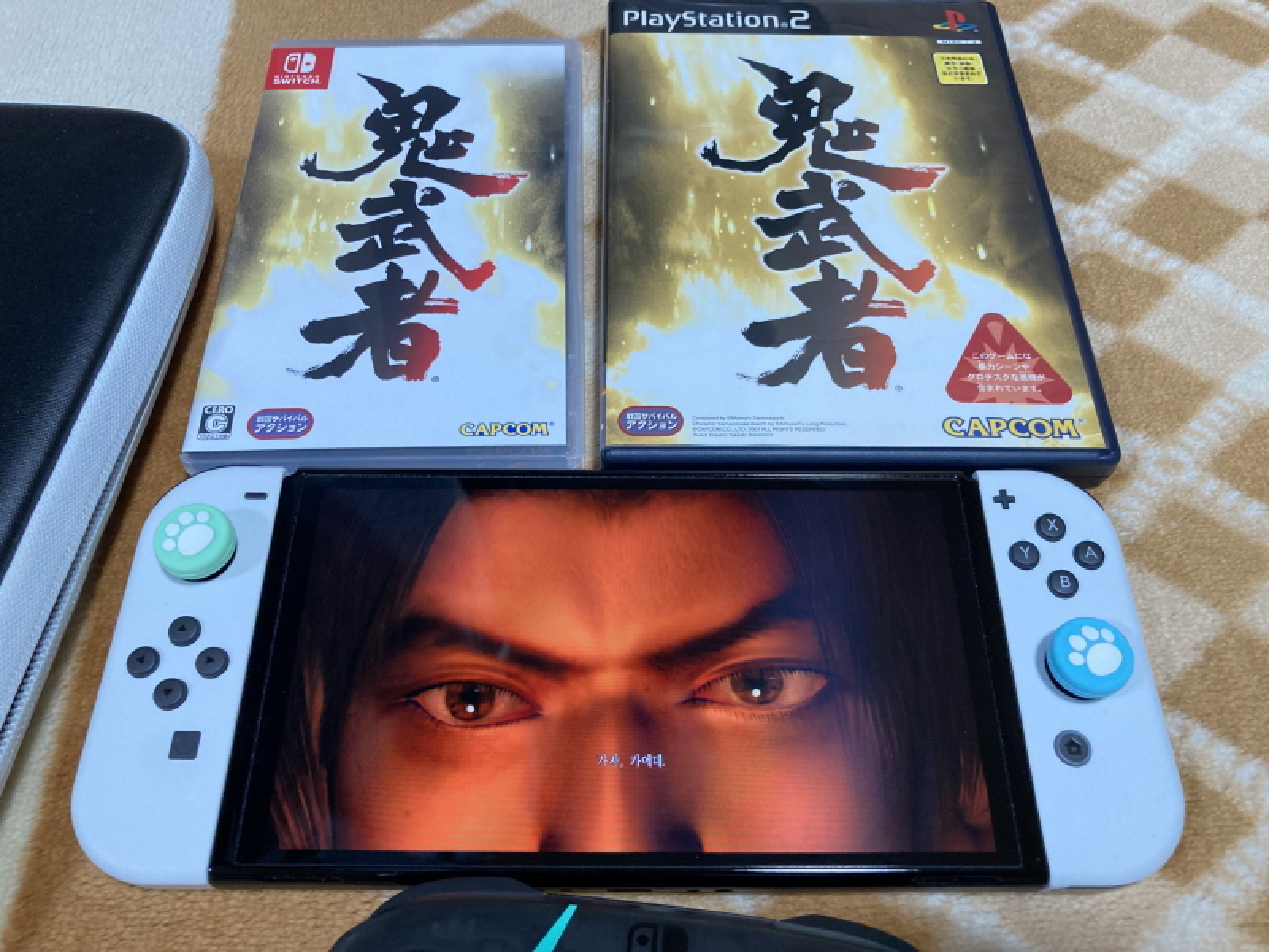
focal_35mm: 28
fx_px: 1026
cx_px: 634
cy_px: 476
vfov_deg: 49.7
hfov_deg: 63.4
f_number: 1.8
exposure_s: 1/50
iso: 250
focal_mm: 3.99
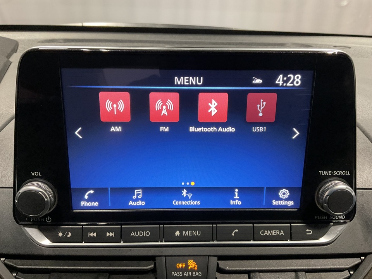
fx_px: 312
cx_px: 186
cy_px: 140
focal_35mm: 29
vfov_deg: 48.2
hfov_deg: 61.7
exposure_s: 1/50
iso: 200
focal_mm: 3
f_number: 1.8
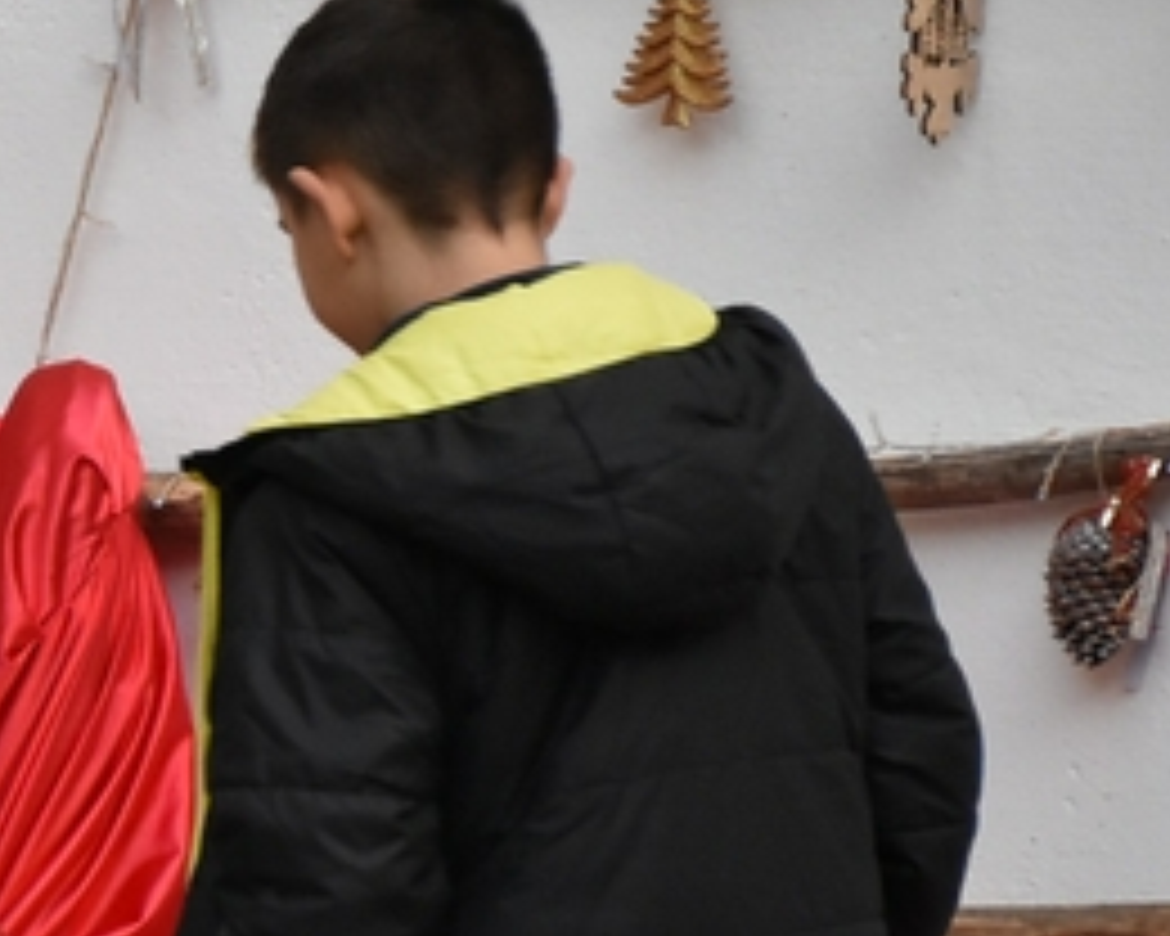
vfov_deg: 4.5
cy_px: 963
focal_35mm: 342
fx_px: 11843
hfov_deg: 5.6
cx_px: -806
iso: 2000
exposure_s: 1/125
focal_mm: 70
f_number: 5
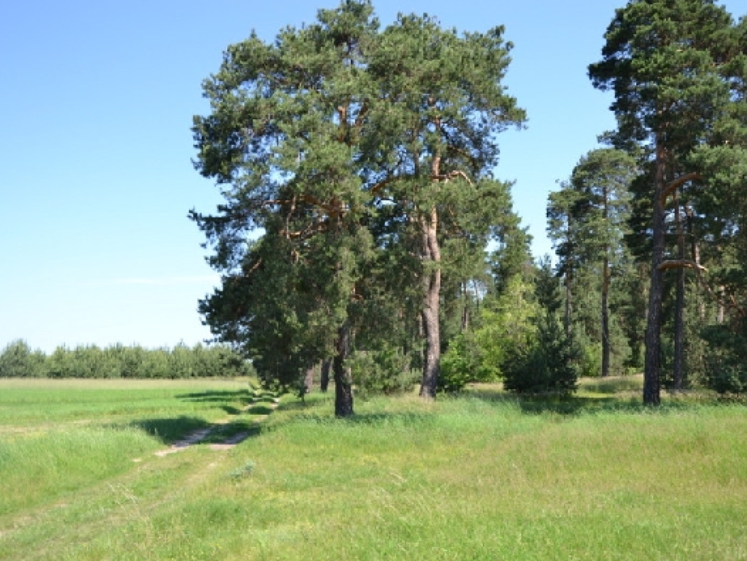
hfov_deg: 53.2
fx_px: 746
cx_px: 398
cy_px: 280
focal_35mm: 35
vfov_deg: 41.2
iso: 100
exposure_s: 1/200
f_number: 7.1
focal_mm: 21
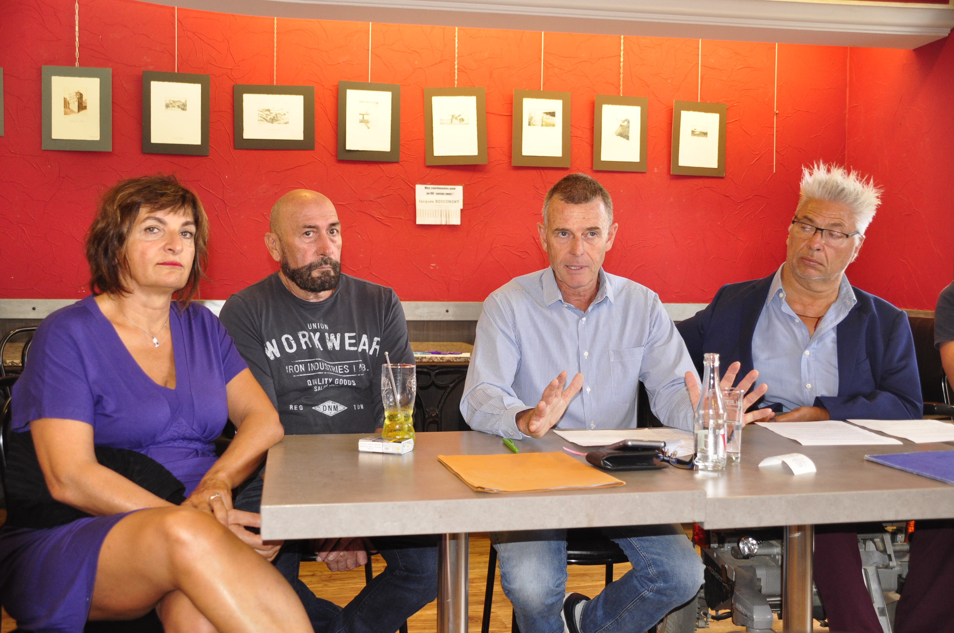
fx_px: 1032
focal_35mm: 39
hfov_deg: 49.6
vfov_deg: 34.1
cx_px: 477
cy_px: 316
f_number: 4
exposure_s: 1/30
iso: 800
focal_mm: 26
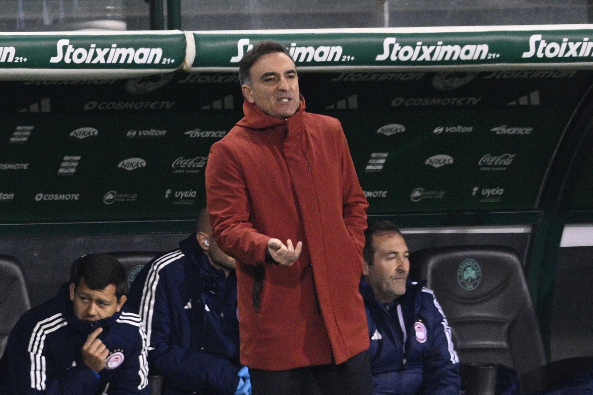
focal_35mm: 400
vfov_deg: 3.4
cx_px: 296
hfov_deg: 5.2
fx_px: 6588
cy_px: 198
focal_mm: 400
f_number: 3.5
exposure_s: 1/1000
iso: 2500
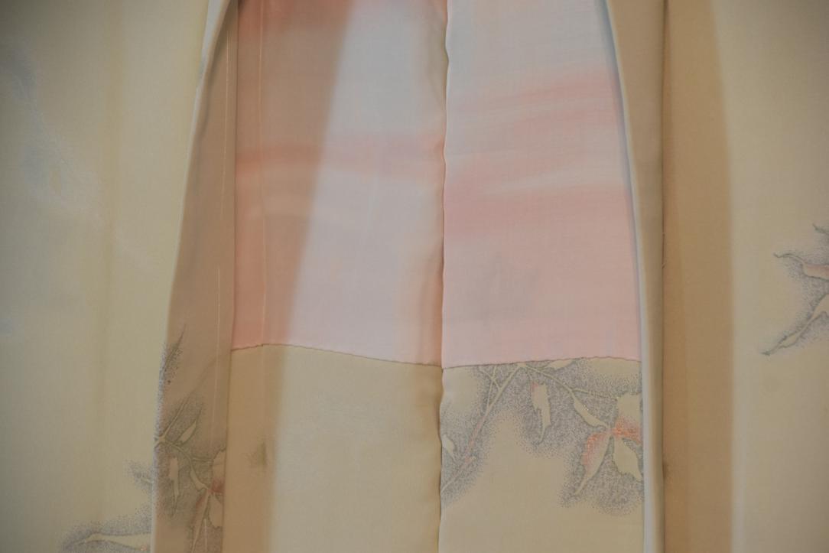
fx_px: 4491
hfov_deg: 10.5
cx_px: 414
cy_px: 276
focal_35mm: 195
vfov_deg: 7.0
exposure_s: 1/80
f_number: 6
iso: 400
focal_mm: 130
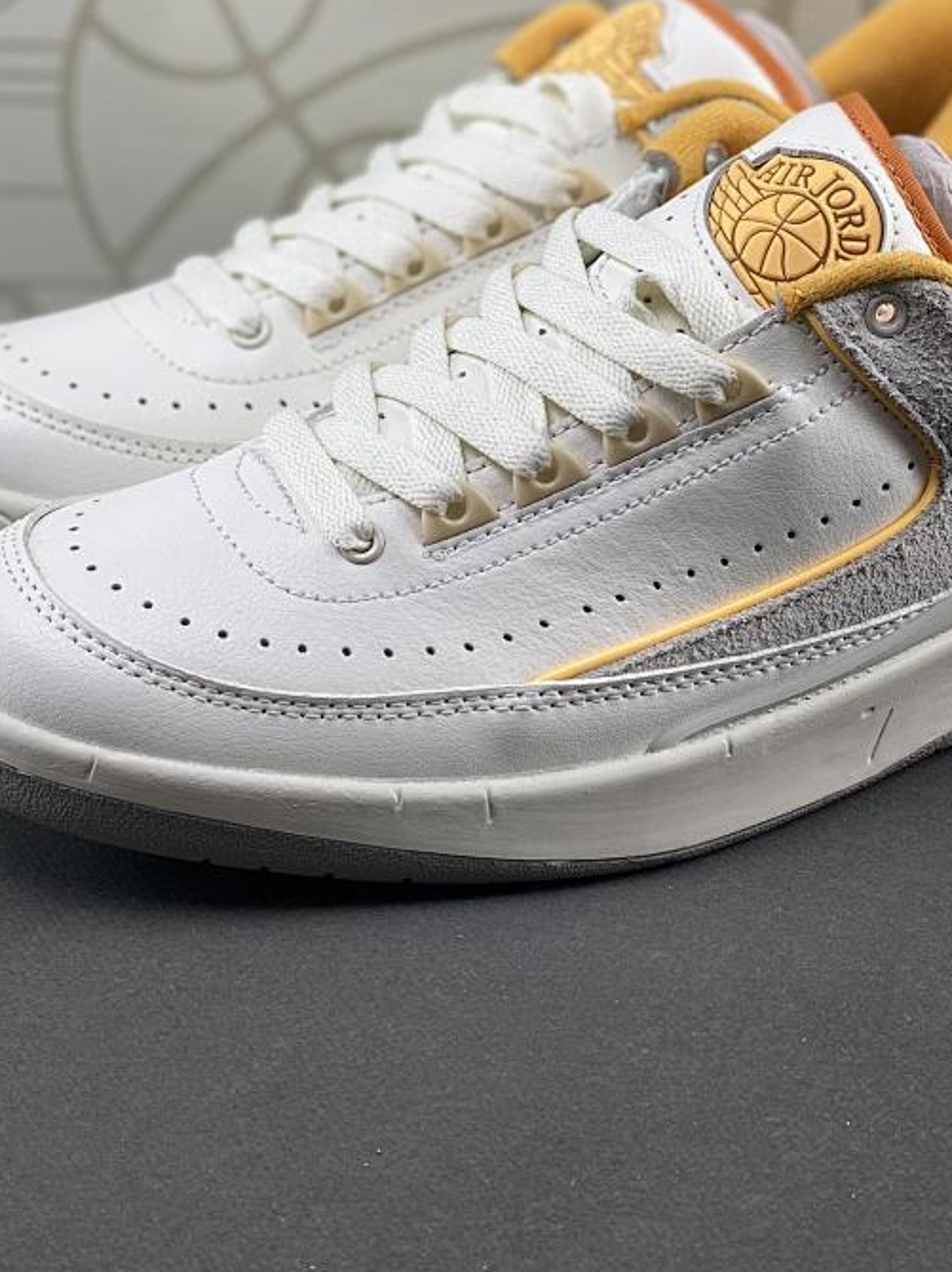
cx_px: 549
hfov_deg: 17.5
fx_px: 3083
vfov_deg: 23.1
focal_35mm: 84
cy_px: 354
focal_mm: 6
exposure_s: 1/100
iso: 32
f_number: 2
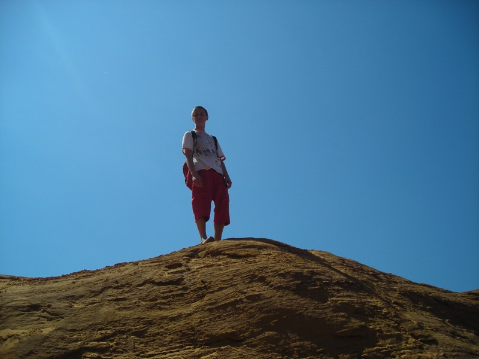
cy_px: 180
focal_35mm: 38
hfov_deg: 49.0
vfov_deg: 37.7
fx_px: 526
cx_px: 240
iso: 50
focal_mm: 6.3
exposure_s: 1/424
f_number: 6.4
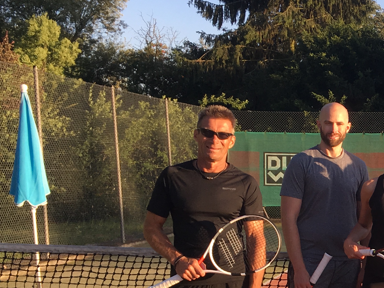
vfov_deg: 18.4
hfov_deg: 21.9
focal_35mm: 79
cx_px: 519
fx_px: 876
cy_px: 256
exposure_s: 1/394
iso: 25
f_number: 2.2
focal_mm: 4.15
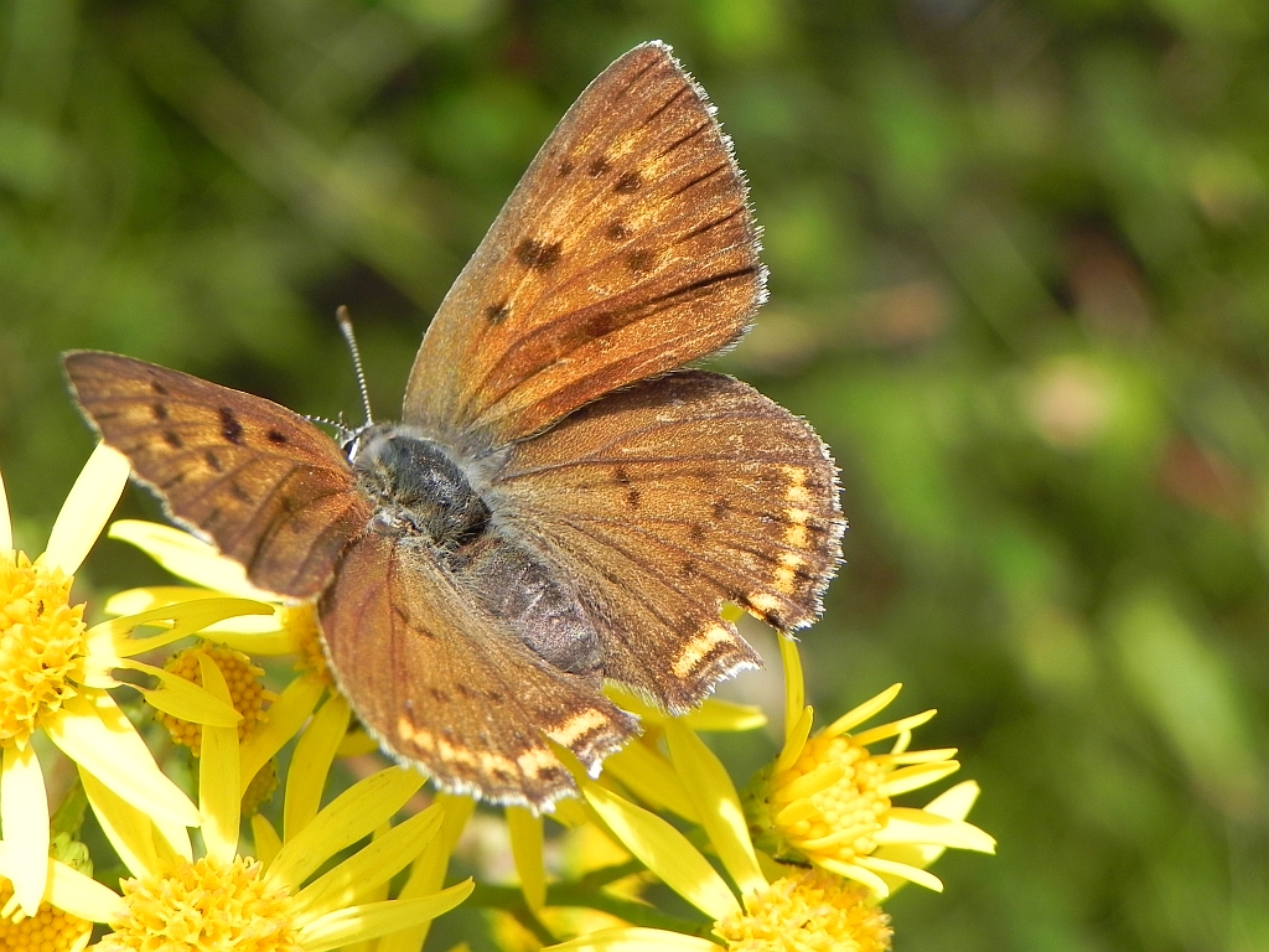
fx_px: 3483
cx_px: 634
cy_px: 476
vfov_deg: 15.6
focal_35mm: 95
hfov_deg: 20.7
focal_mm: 16.9
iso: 160
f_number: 4.5
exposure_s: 1/582
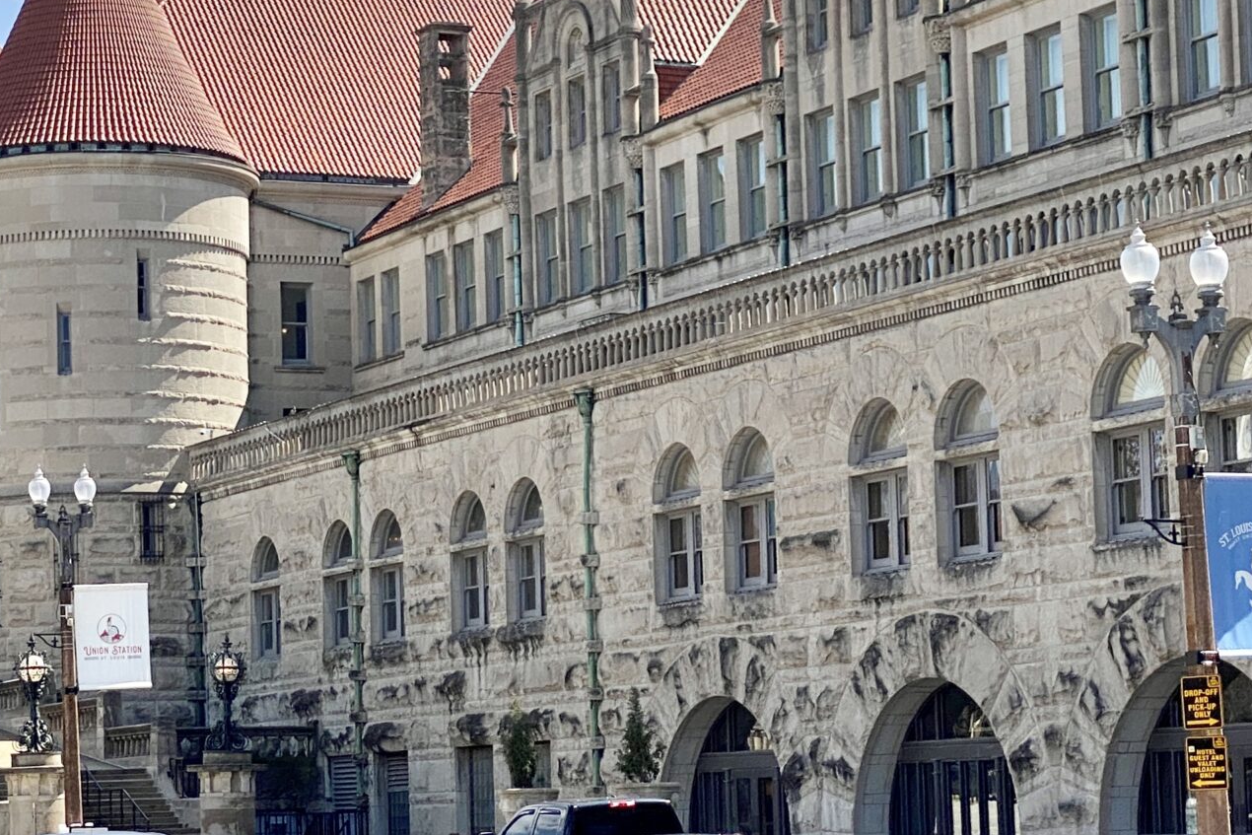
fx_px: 3791
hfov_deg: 18.7
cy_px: 0
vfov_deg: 12.4
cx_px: 403
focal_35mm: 109
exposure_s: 1/1996
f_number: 2
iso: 20
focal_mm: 6
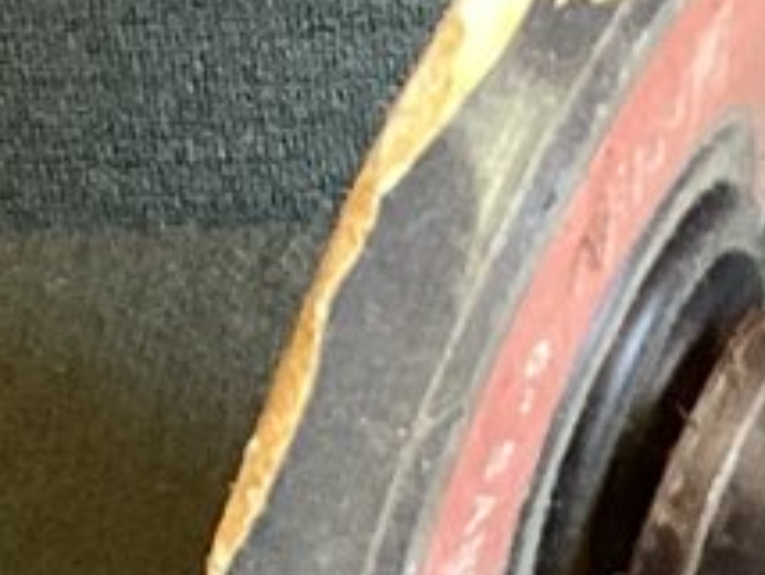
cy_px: 1845
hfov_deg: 8.7
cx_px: 1349
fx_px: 4845
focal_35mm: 219
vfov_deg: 6.2
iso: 100
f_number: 2.4
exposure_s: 1/50
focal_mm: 3.3
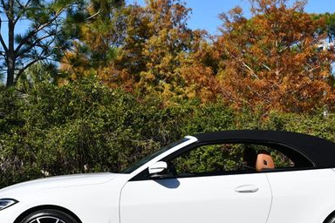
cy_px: 139
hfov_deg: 20.4
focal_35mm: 100
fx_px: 930
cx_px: 215
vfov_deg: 13.7
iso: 100
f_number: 9
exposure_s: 1/320
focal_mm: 30
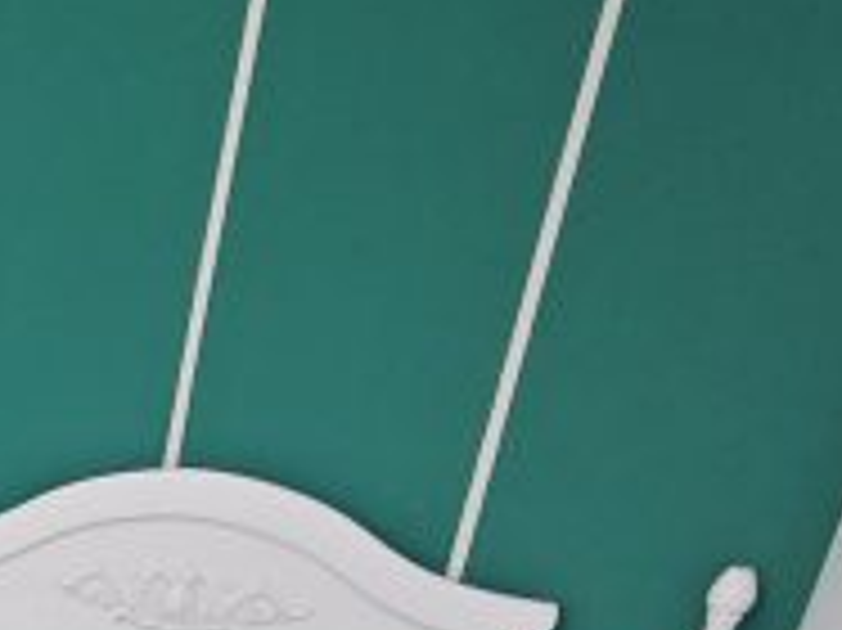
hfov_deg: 24.5
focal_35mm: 60
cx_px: -441
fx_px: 1459
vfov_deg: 20.5
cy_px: 968
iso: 500
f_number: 2.2
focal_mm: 2.16
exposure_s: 1/50
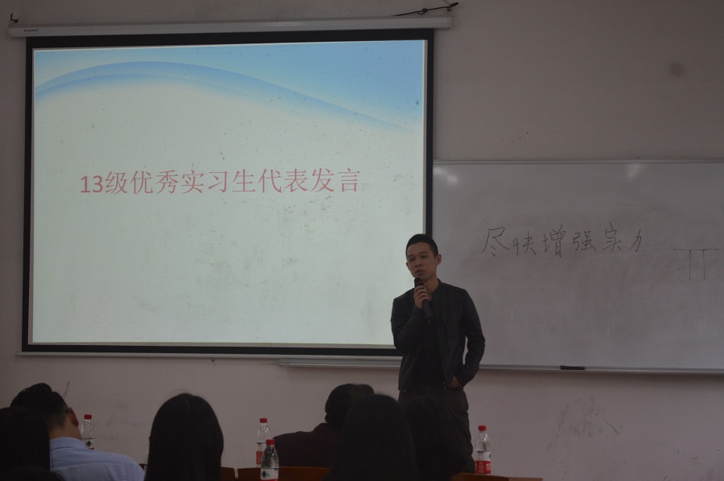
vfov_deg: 18.1
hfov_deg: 27.0
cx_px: 362
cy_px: 240
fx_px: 1507
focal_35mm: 75
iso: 400
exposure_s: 1/40
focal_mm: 50
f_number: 5.6
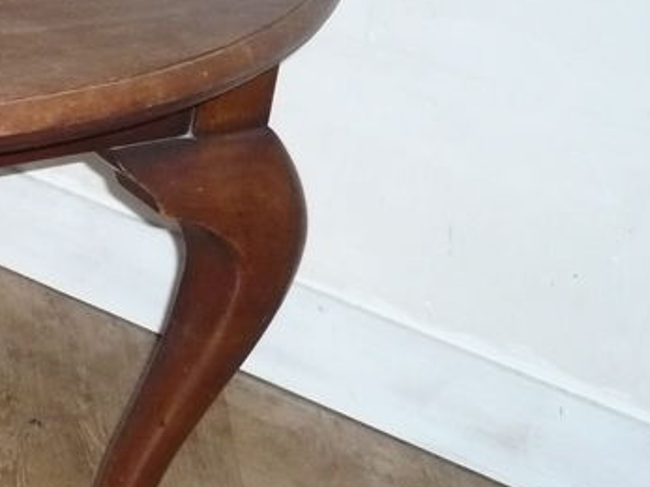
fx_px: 1896
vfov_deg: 14.6
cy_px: 255
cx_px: -260
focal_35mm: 101
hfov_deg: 17.8
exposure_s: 1/30
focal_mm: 5.8
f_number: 2.8
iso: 320
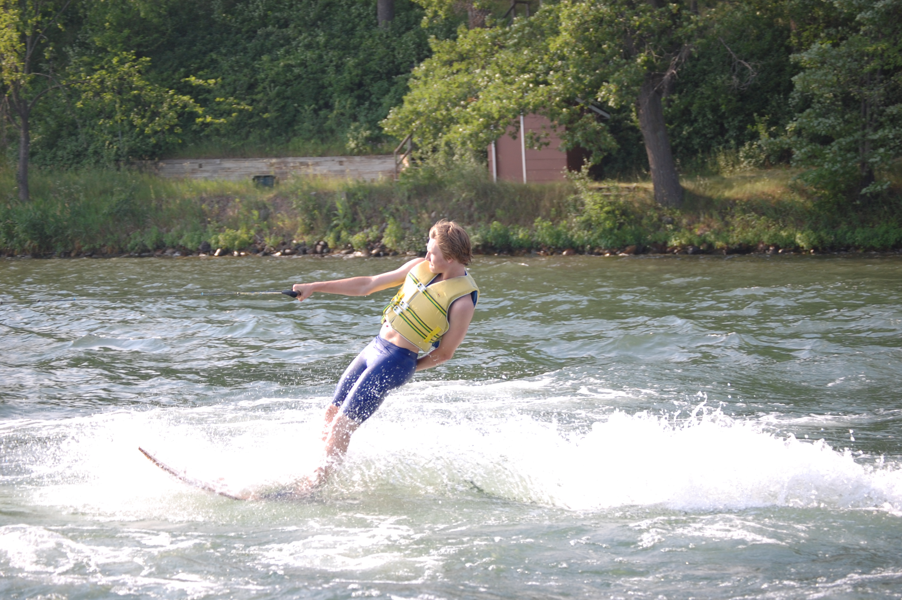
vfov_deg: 12.2
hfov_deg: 18.2
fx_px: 2816
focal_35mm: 112
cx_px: 451
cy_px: 300
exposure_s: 1/500
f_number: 4.5
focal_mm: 75
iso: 220
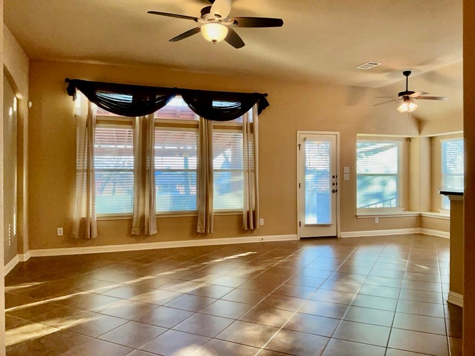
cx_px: 238
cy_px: 178
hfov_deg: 65.3
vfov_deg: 51.4
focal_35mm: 27
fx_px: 370
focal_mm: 3
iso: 125
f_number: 1.8
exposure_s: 1/120
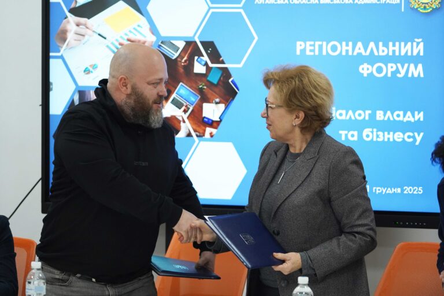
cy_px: 148
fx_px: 1542
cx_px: 222
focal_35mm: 125
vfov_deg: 11.0
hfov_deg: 16.4
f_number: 4
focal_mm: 125
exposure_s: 1/320
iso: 4000
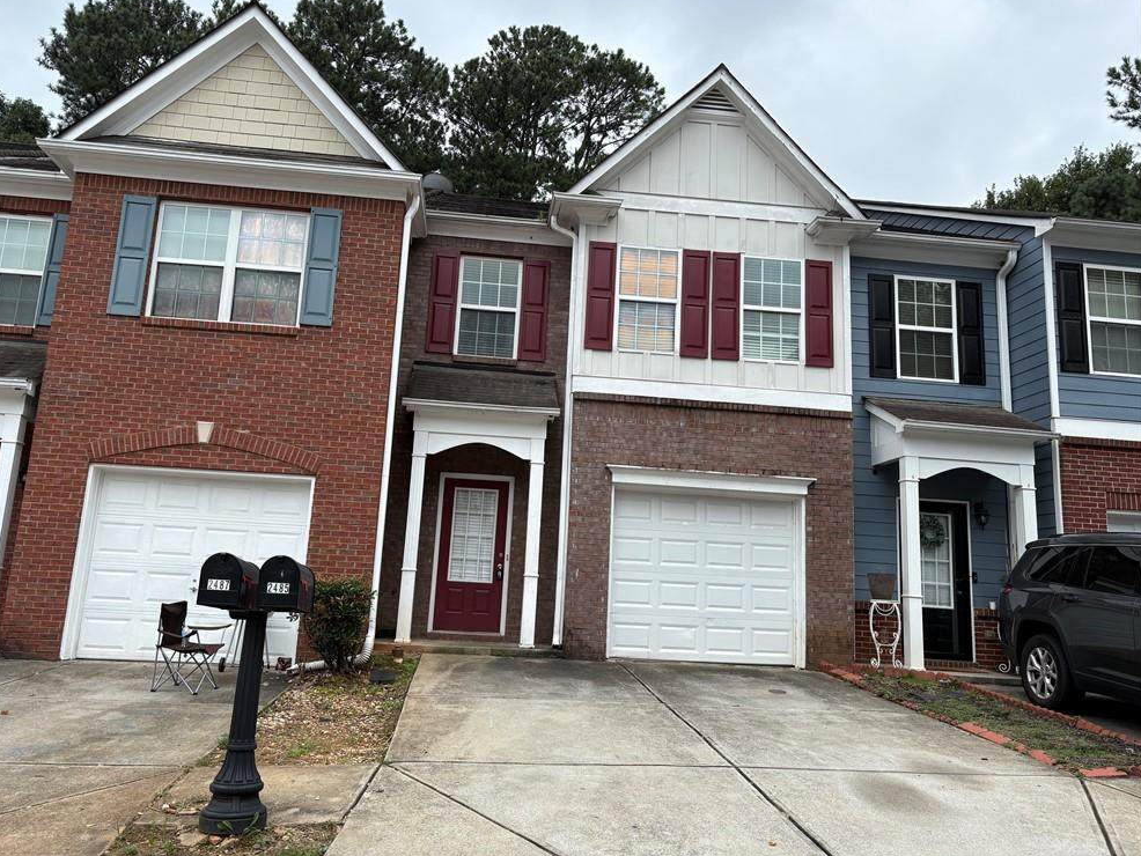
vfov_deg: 51.4
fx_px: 890
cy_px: 414
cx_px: 551
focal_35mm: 27
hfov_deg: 65.3
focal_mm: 5.96
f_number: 1.6
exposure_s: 1/1263
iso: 50
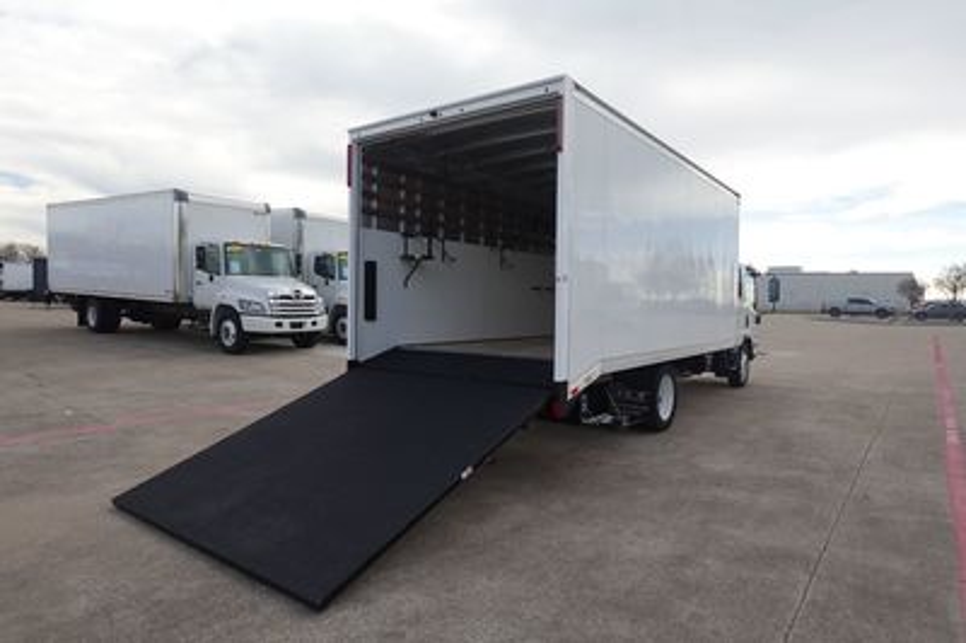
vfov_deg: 61.8
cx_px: 483
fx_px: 536
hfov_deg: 84.0
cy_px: 322
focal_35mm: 20
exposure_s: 1/2000
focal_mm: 7.6
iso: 125
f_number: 2
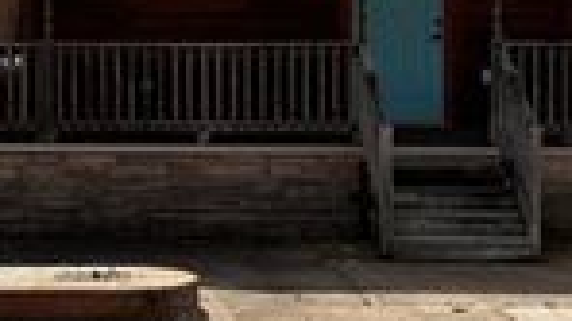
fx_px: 1455
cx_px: 93
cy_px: 52
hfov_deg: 21.9
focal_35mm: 96
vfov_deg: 12.5
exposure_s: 1/4608
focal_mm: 5.96
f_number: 1.6
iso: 50
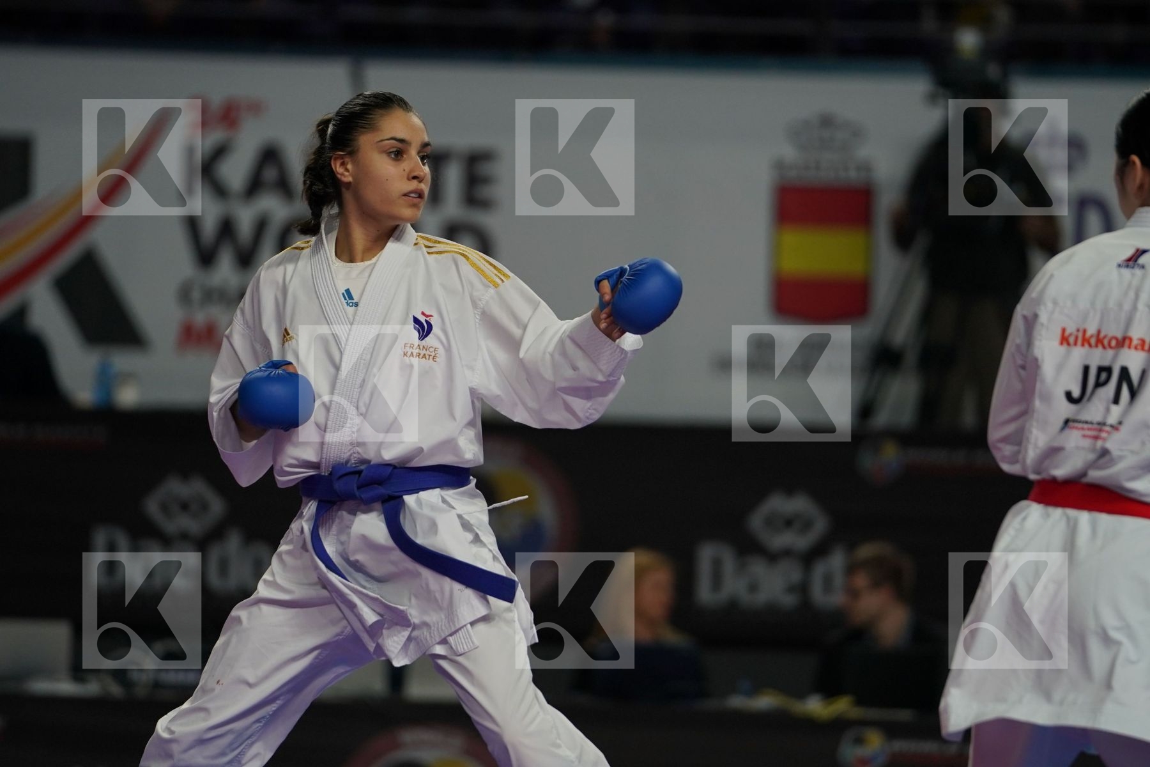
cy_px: 384
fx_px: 9583
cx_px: 575
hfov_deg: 6.9
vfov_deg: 4.6
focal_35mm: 300
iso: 800
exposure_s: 1/1000
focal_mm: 200
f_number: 2.8
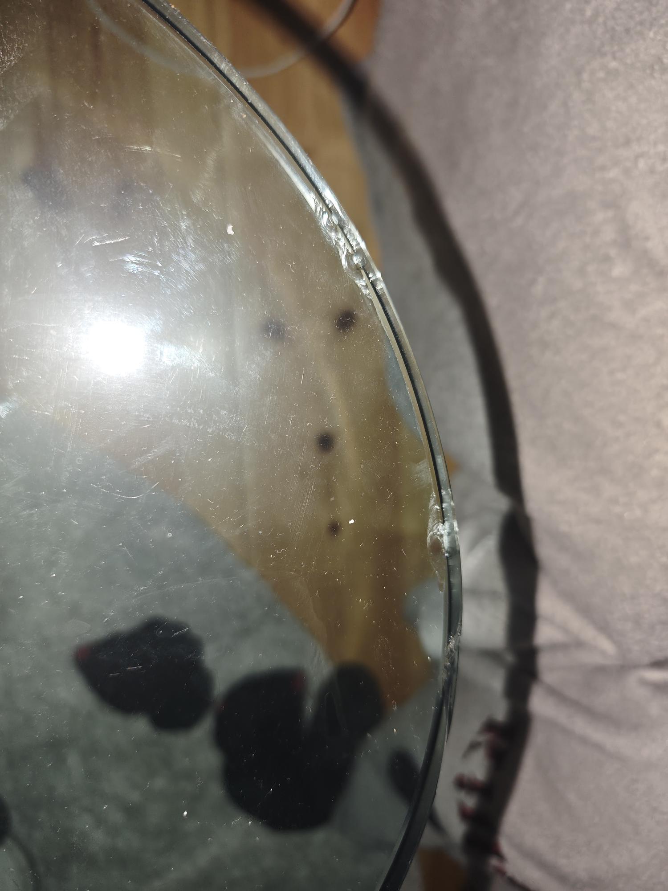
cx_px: 334
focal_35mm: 23
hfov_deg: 58.9
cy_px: 446
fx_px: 592
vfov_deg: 73.9
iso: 400
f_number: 1.62
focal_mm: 6.55
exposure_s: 1/60
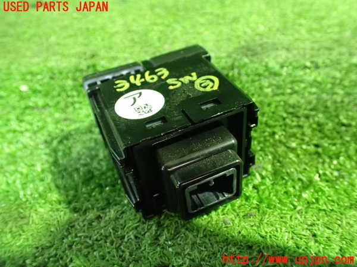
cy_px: 134
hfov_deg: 60.0
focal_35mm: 30
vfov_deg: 46.8
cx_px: 178
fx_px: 309
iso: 1600
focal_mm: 5.4
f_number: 2.3
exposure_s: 1/25
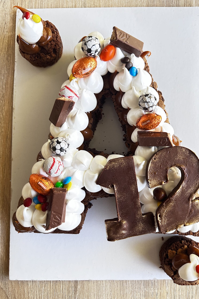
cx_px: 111
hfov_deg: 51.2
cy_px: 150
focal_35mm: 25
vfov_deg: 71.5
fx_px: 207
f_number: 1.8
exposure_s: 1/60
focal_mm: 6.9
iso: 250
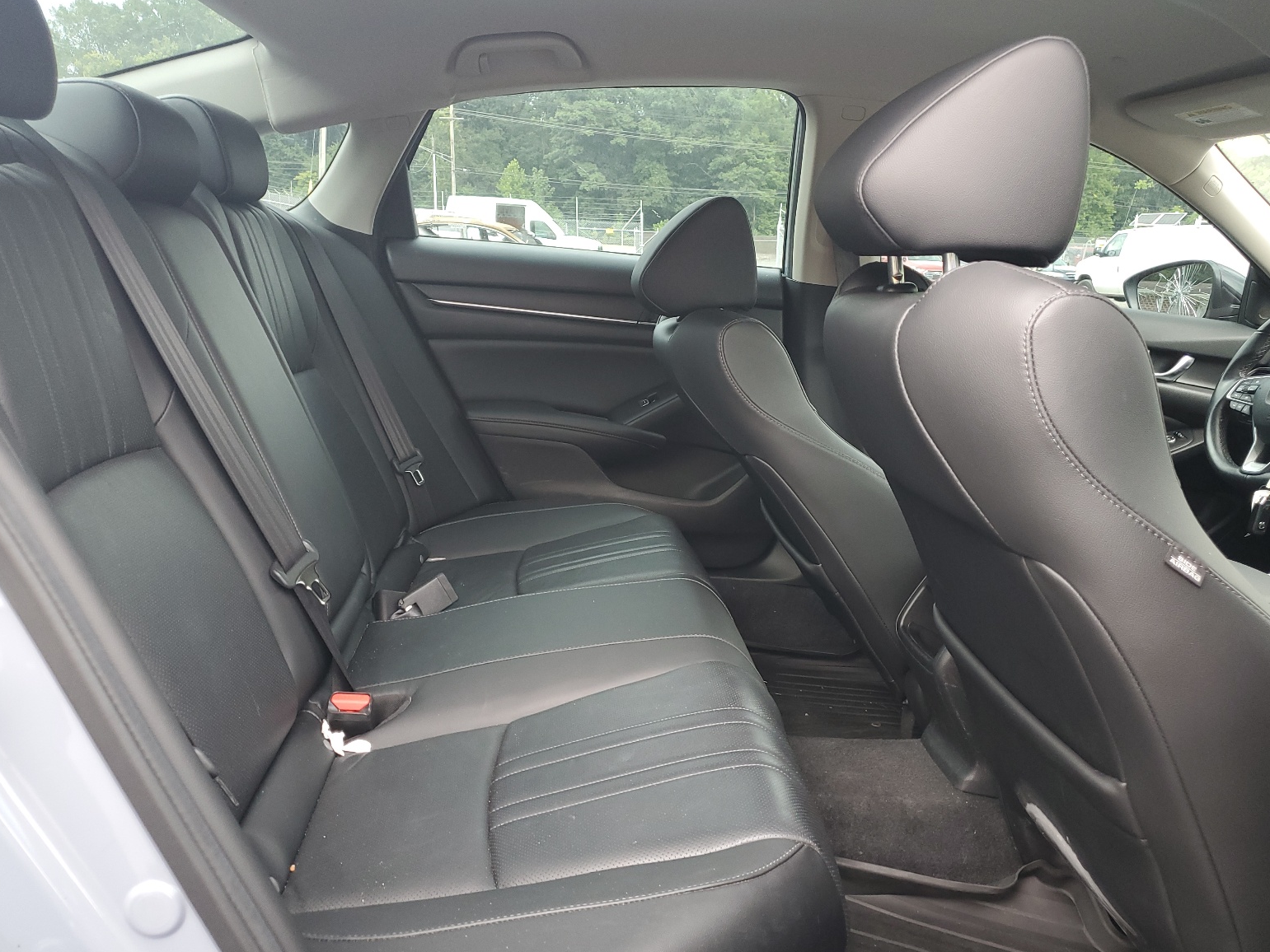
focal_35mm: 27
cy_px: 490
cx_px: 630
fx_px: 991
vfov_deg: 51.4
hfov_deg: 65.3
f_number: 1.5
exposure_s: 1/100
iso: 75
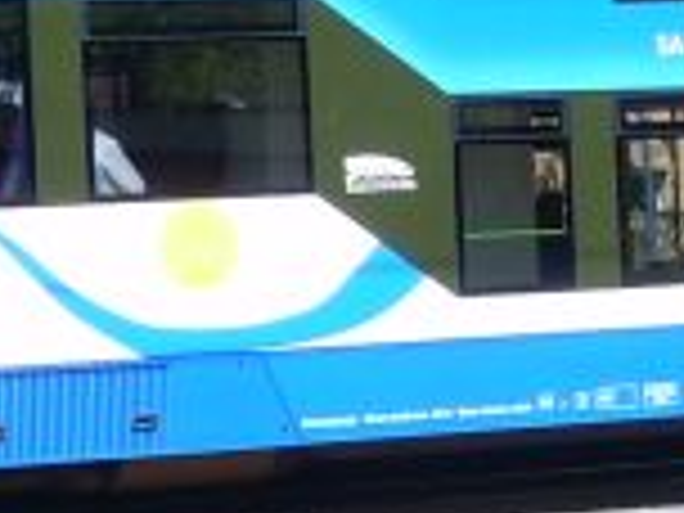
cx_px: 454
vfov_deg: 7.4
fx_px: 3952
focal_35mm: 200
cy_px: 378
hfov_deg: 9.9
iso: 50
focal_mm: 6.3
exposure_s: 1/210
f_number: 4.6
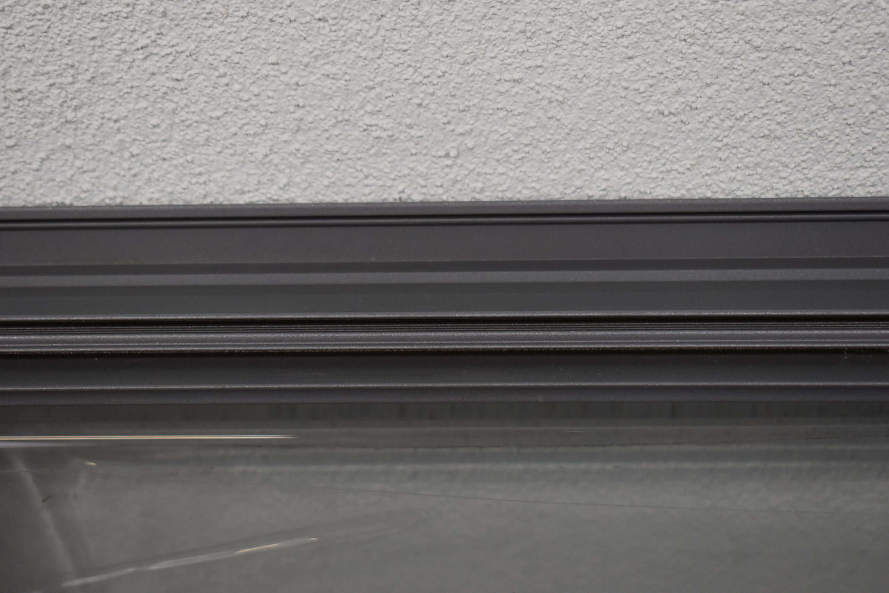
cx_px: 444
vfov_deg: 19.7
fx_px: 1704
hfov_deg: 29.2
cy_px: 296
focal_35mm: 69
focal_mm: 46
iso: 720
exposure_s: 1/250
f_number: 5.3
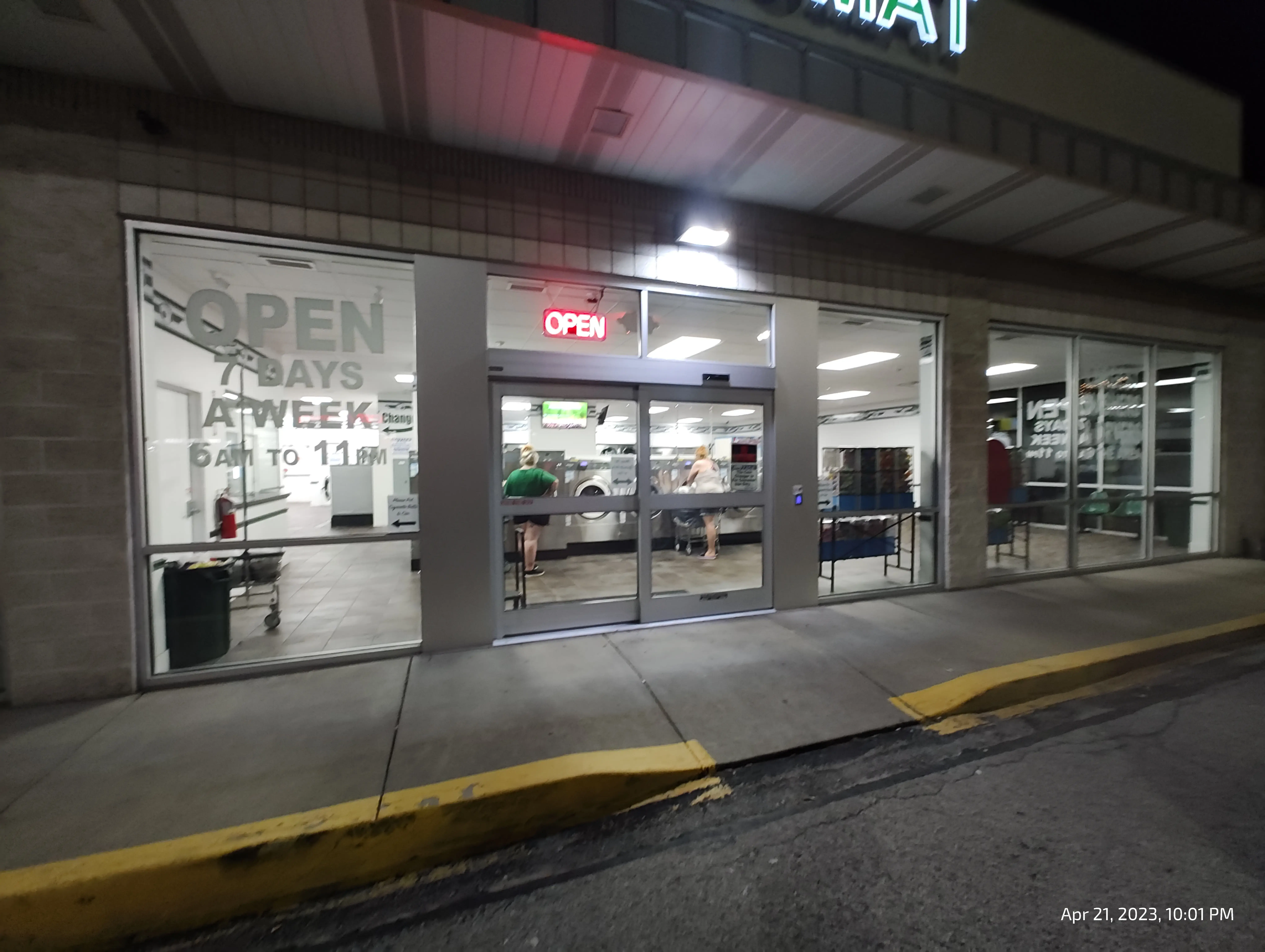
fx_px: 512
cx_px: 632
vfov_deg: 85.8
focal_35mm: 14
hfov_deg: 102.0
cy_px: 476
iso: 1388
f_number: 2.2
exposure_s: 1/30
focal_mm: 2.17
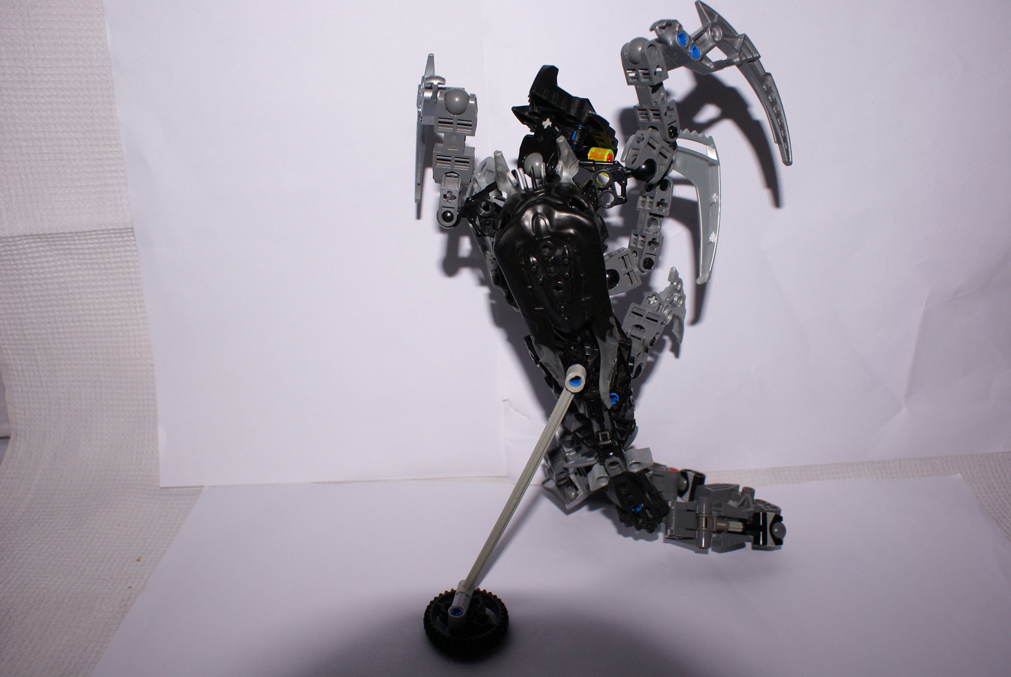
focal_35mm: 30
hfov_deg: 61.9
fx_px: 844
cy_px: 338
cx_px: 506
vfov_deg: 43.7
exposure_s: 1/60
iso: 400
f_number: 5.6
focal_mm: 20
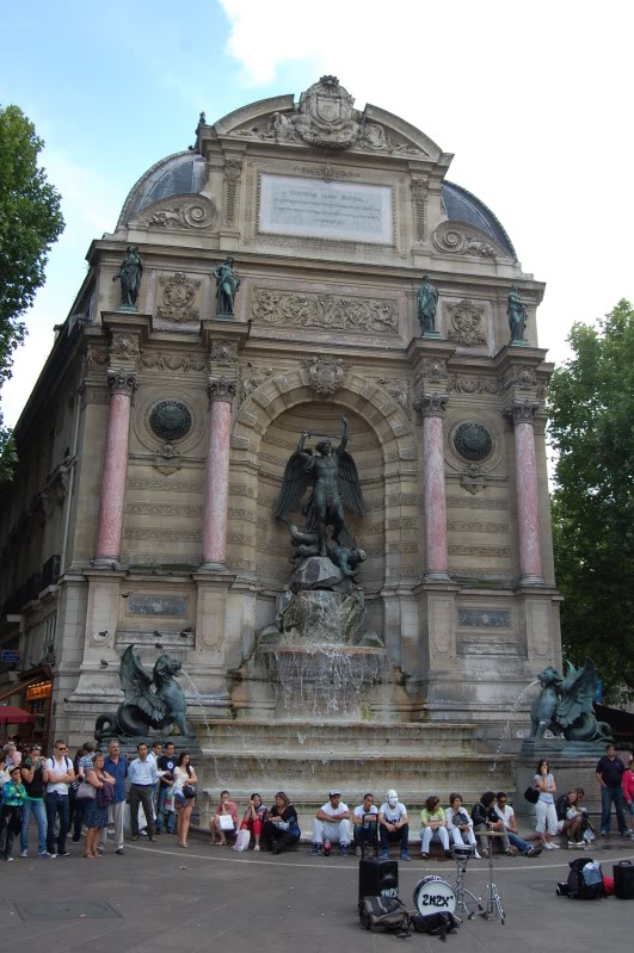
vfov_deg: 57.3
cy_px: 476
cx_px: 317
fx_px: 874
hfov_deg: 39.9
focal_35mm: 33
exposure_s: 1/160
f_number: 6.3
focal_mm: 22
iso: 200
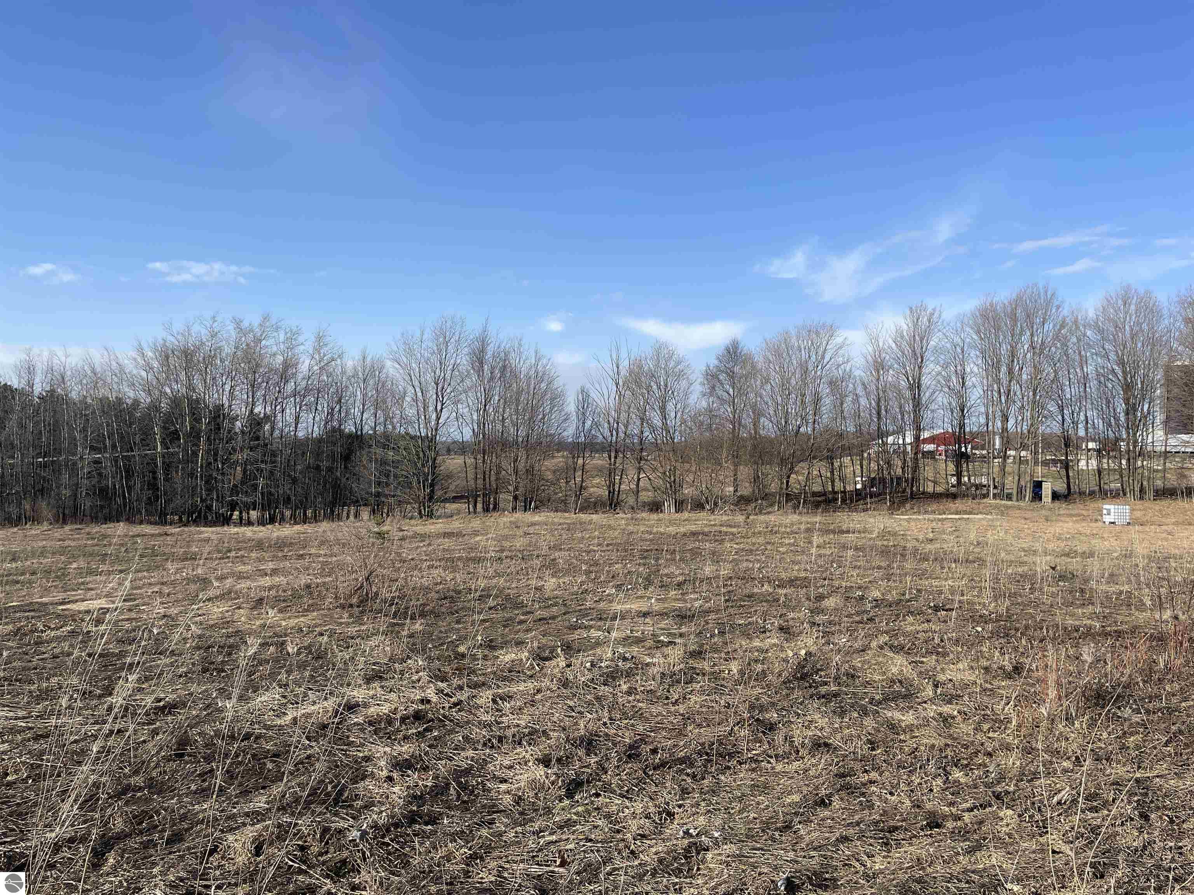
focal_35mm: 26
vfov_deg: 53.1
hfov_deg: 67.3
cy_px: 448
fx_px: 897
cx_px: 597
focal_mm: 4.2
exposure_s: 1/3205
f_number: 1.6
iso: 32
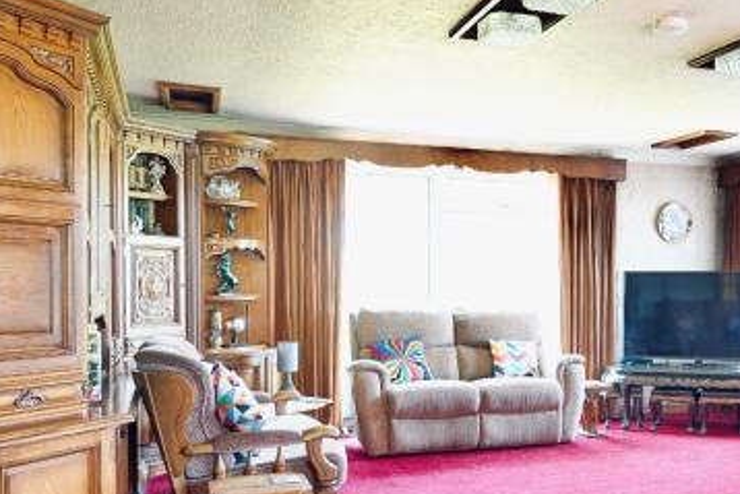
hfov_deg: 46.0
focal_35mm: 40
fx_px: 823
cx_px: 591
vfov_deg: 33.4
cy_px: 288
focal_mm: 14
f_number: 1.8
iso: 125
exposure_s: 1/13
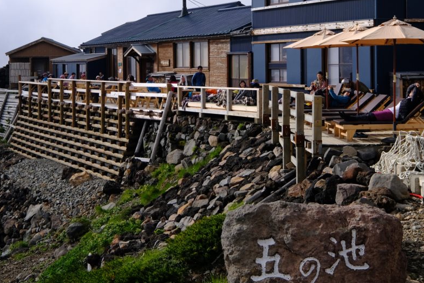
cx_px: 175
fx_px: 813
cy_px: 70
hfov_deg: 29.2
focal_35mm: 69
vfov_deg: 19.6
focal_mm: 24
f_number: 8
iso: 400
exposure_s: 1/1300
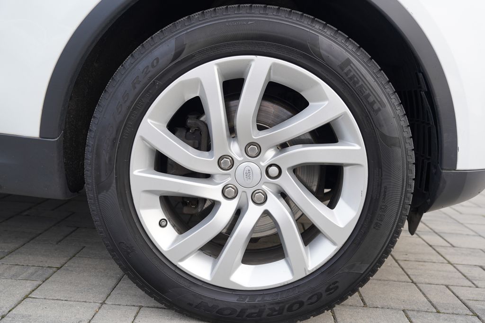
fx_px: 445
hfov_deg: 57.2
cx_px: 242
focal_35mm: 33
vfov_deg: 40.0
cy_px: 162
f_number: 4
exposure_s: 1/60
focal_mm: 33
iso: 125
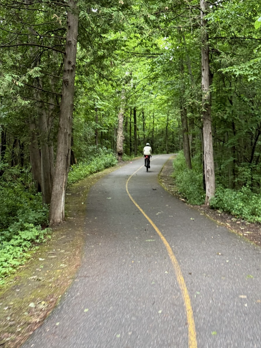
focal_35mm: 52
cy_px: 169
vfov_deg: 36.8
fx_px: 523
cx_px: 126
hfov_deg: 28.0
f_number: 1.78
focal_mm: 6.76
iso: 160
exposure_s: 1/60
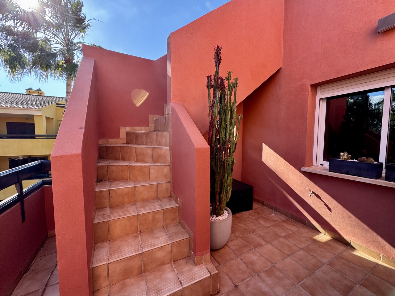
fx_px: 160
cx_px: 198
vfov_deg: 85.7
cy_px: 148
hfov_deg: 102.1
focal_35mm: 14
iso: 40
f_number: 2.2
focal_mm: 2.22
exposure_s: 1/194
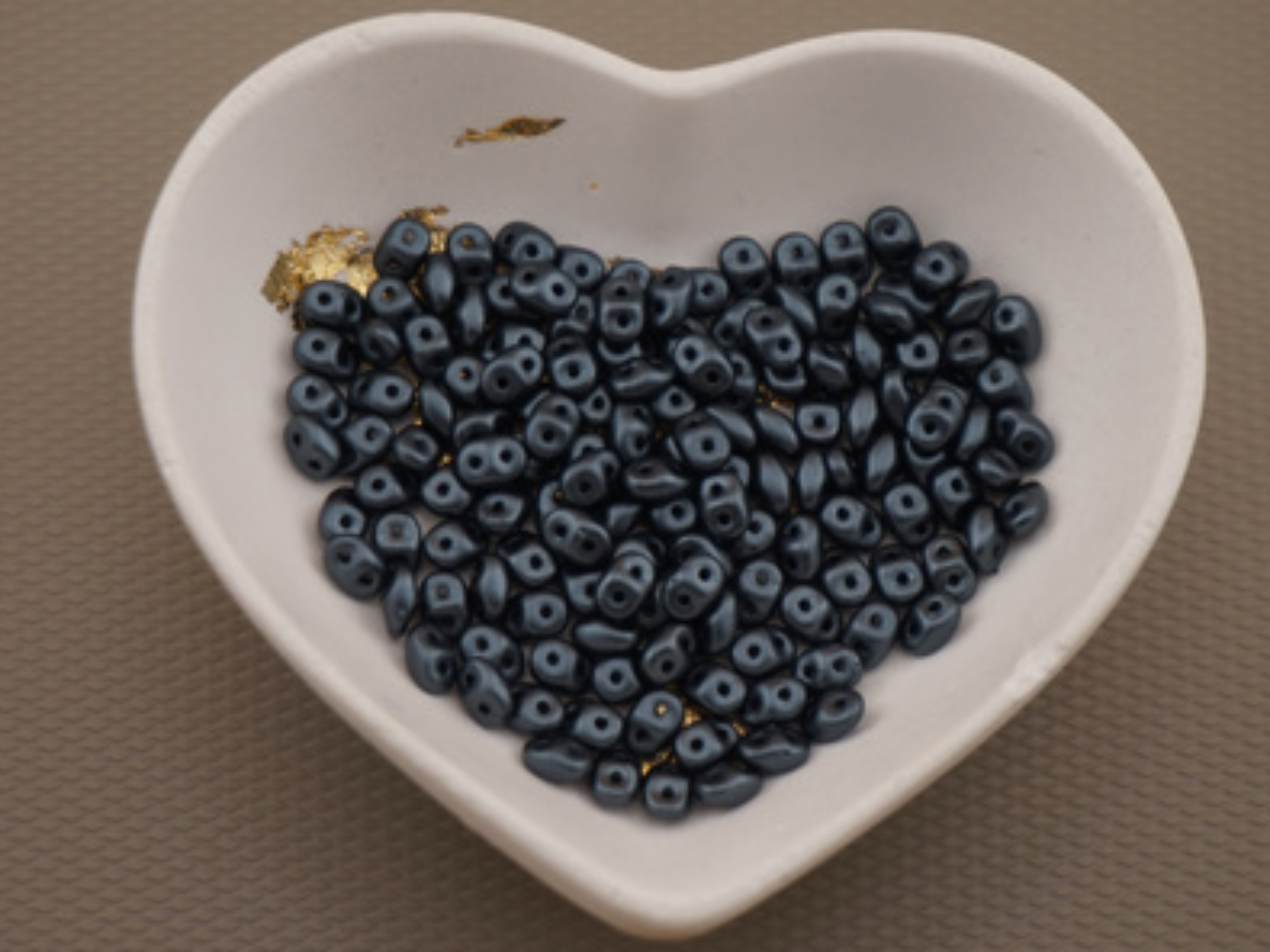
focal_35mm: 79
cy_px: 481
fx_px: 2897
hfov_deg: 24.7
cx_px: 704
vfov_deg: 18.7
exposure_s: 1/80
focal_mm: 48
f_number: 5.6
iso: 100
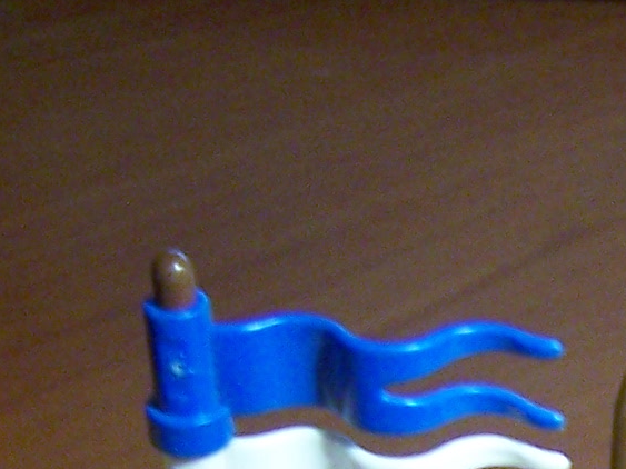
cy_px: 1029
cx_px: 1092
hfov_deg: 10.7
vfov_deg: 8.0
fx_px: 3146
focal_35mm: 174
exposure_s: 1/10
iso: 140
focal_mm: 6.3
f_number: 2.8
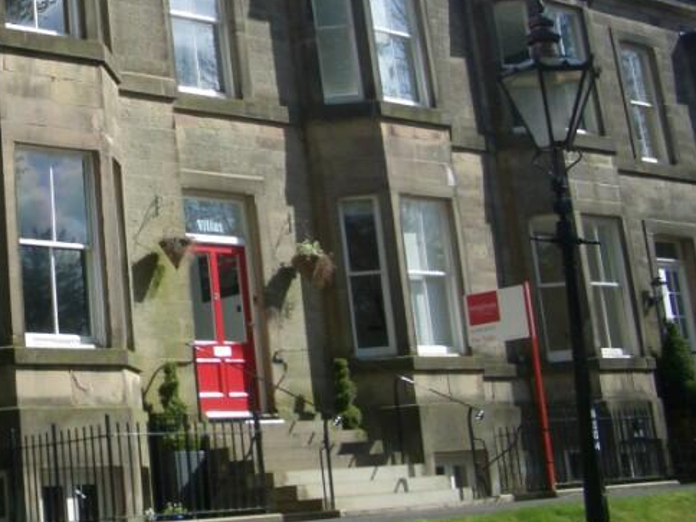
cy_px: 59
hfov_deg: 25.0
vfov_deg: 19.6
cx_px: -10
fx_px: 1488
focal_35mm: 74
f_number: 4.3
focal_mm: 5.8
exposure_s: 1/400
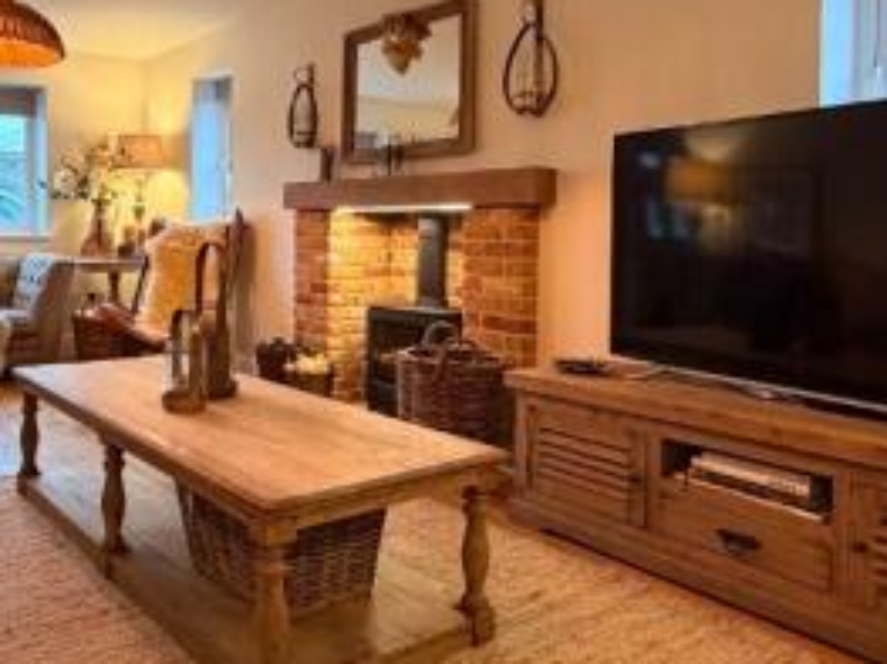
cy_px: 238
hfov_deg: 56.9
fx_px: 794
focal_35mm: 31
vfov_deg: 44.9
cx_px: 282
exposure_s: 1/50
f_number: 2.2
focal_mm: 2.22
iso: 400
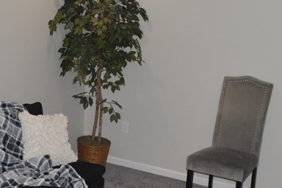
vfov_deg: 18.8
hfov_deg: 27.9
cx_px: 94
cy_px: 127
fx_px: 563
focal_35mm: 72
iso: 400
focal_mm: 18
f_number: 8
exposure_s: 1/60
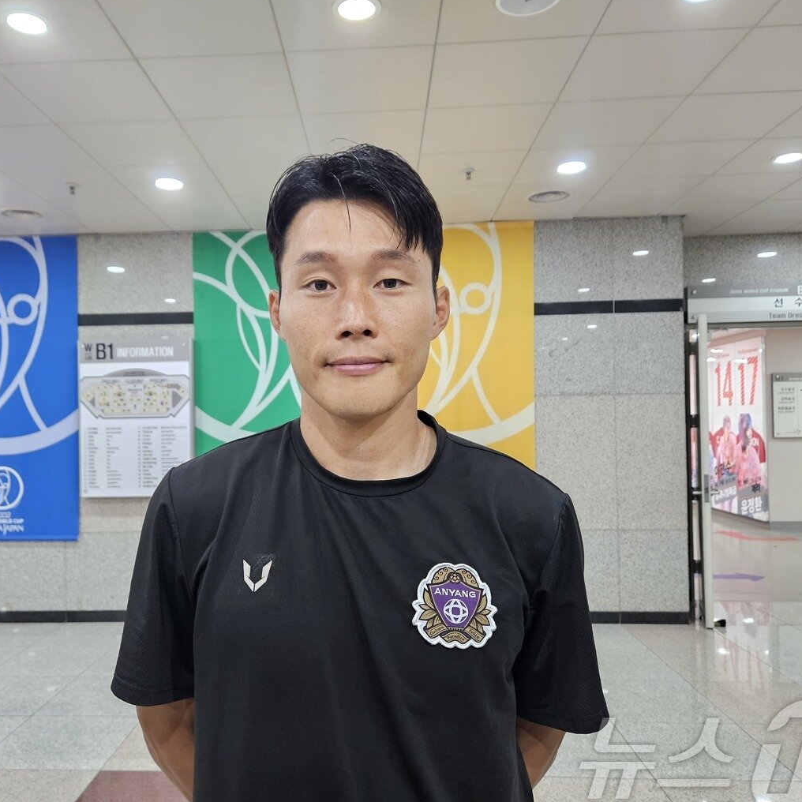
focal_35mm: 28
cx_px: 341
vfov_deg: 57.3
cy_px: 410
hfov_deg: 57.1
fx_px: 734
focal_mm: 5.4
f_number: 1.8
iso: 1000
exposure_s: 1/120
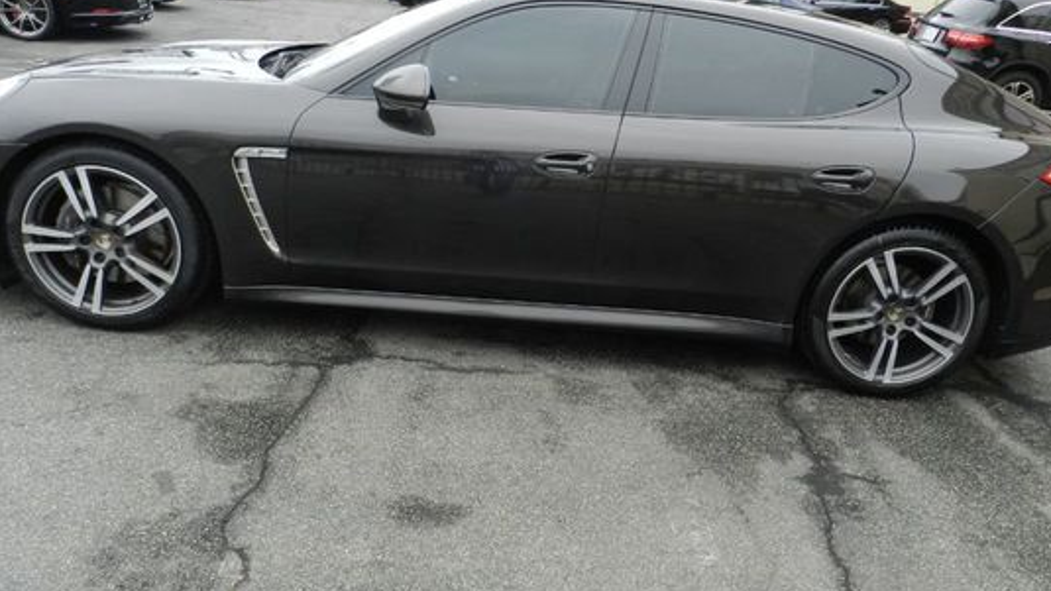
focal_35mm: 30
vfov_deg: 38.9
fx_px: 836
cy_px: 287
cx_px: 530
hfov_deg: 64.3
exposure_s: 1/200
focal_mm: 4
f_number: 5
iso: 160
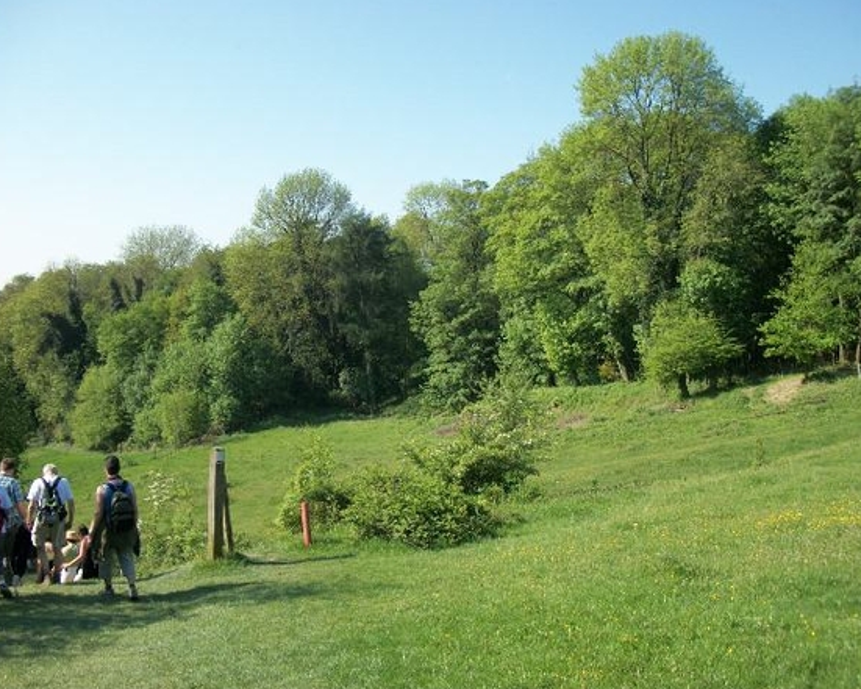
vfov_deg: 43.4
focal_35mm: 34
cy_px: 342
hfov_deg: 52.8
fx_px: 867
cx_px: 405
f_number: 8.8
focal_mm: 5.7
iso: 80
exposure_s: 1/100
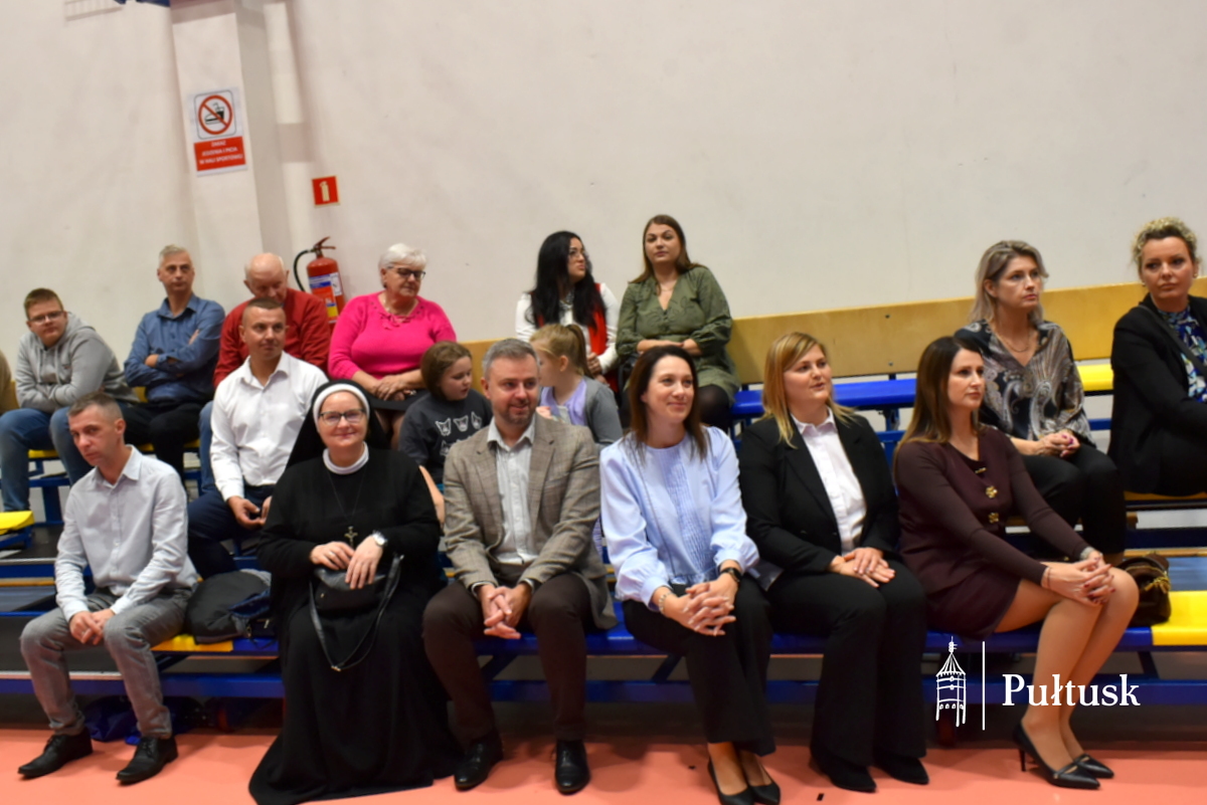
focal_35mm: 27
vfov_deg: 48.0
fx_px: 906
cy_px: 402
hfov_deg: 67.4
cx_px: 604
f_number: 4
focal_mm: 18
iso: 640
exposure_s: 1/60
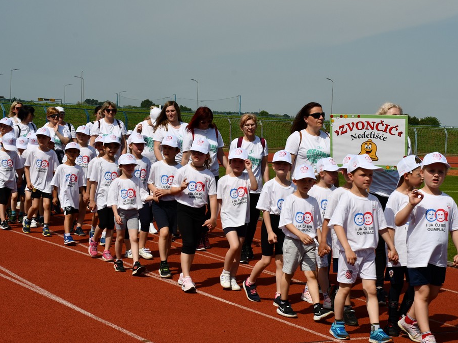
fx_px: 913
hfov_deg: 28.2
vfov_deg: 21.3
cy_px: 172
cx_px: 251
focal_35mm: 69
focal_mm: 42
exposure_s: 1/400
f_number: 10
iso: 100
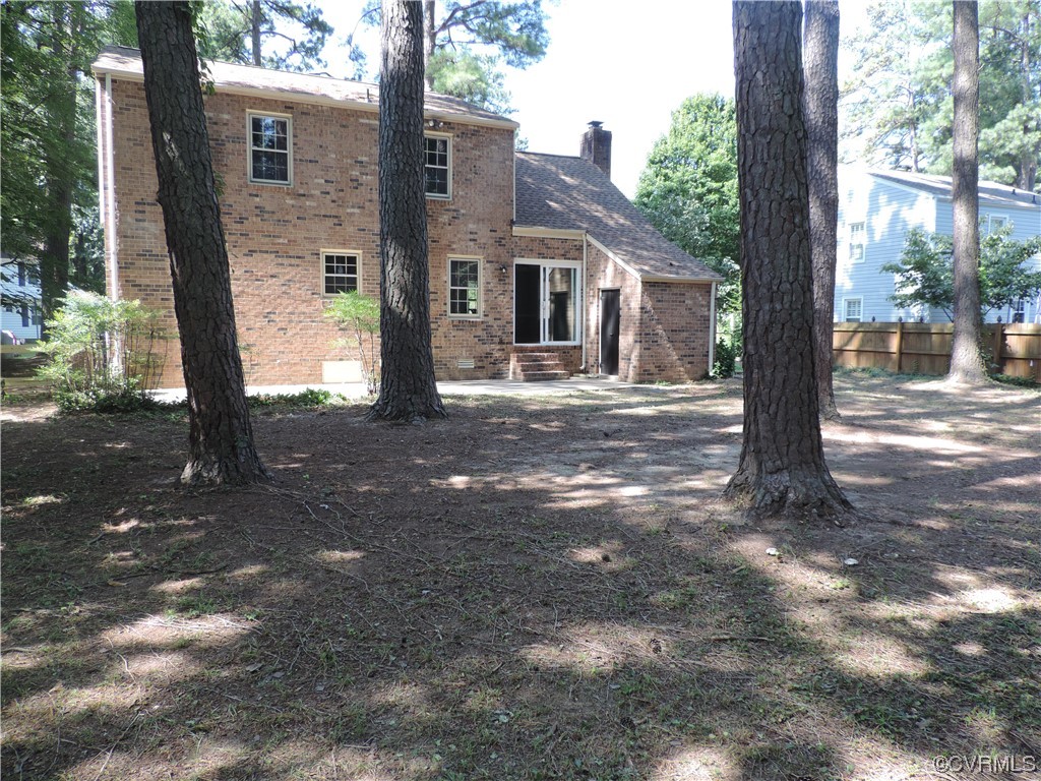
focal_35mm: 24
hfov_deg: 71.6
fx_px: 722
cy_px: 390
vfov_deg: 56.8
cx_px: 520
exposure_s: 1/100
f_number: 3
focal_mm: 4.3
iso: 80
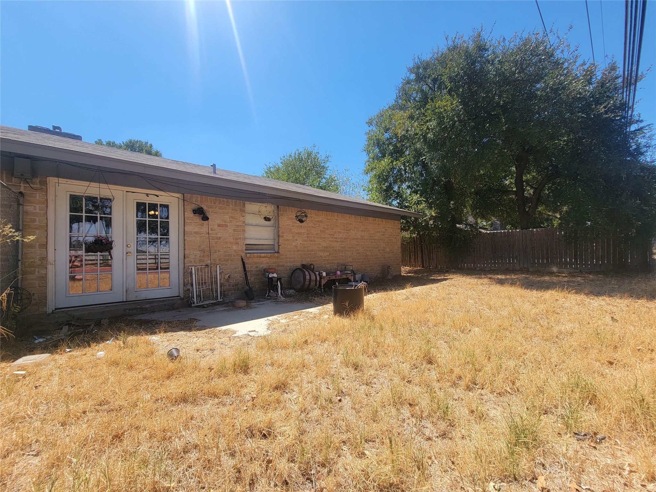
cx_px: 328
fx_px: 246
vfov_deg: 89.9
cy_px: 246
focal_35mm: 13
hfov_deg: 106.2
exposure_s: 1/1202
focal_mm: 2.2
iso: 50
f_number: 2.2
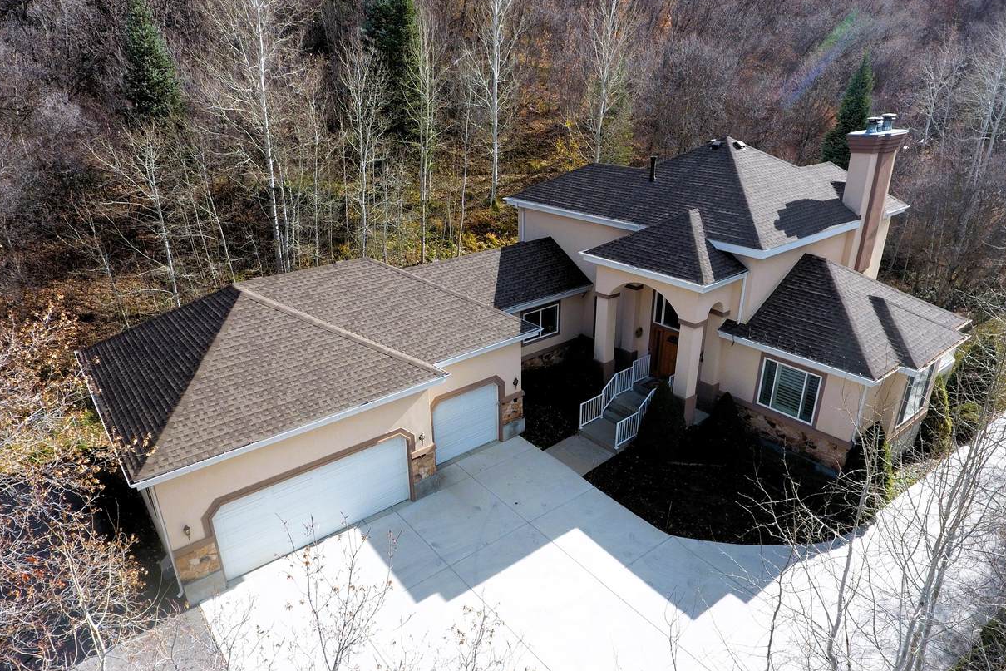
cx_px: 486
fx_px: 615
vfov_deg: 57.2
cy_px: 346
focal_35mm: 22
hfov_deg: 78.6
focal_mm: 3.61
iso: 100
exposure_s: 1/470
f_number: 2.8
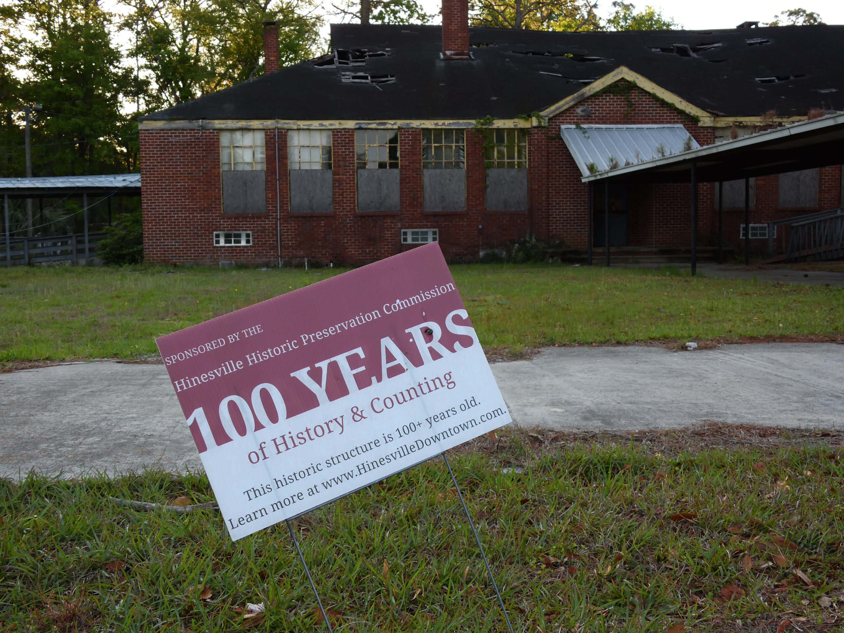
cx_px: 422
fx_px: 1048
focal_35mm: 43
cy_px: 316
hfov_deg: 43.9
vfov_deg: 33.6
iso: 100
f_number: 3.2
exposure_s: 1/125
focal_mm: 7.7
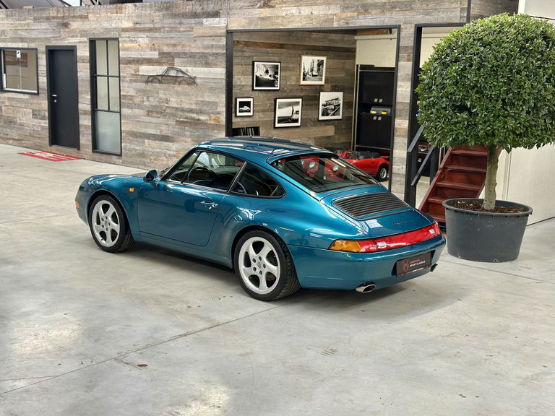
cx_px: 278
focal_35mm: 48
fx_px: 770
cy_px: 208
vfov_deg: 30.3
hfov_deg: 39.7
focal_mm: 6.86
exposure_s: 1/100
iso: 200
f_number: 1.78
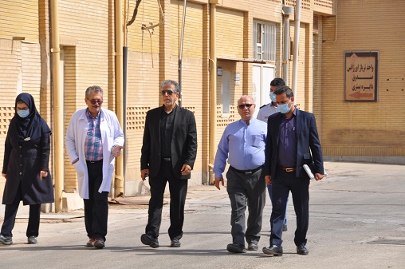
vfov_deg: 7.6
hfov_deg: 11.4
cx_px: 202
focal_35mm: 180
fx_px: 2022
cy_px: 134
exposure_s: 1/400
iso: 200
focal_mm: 120
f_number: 10
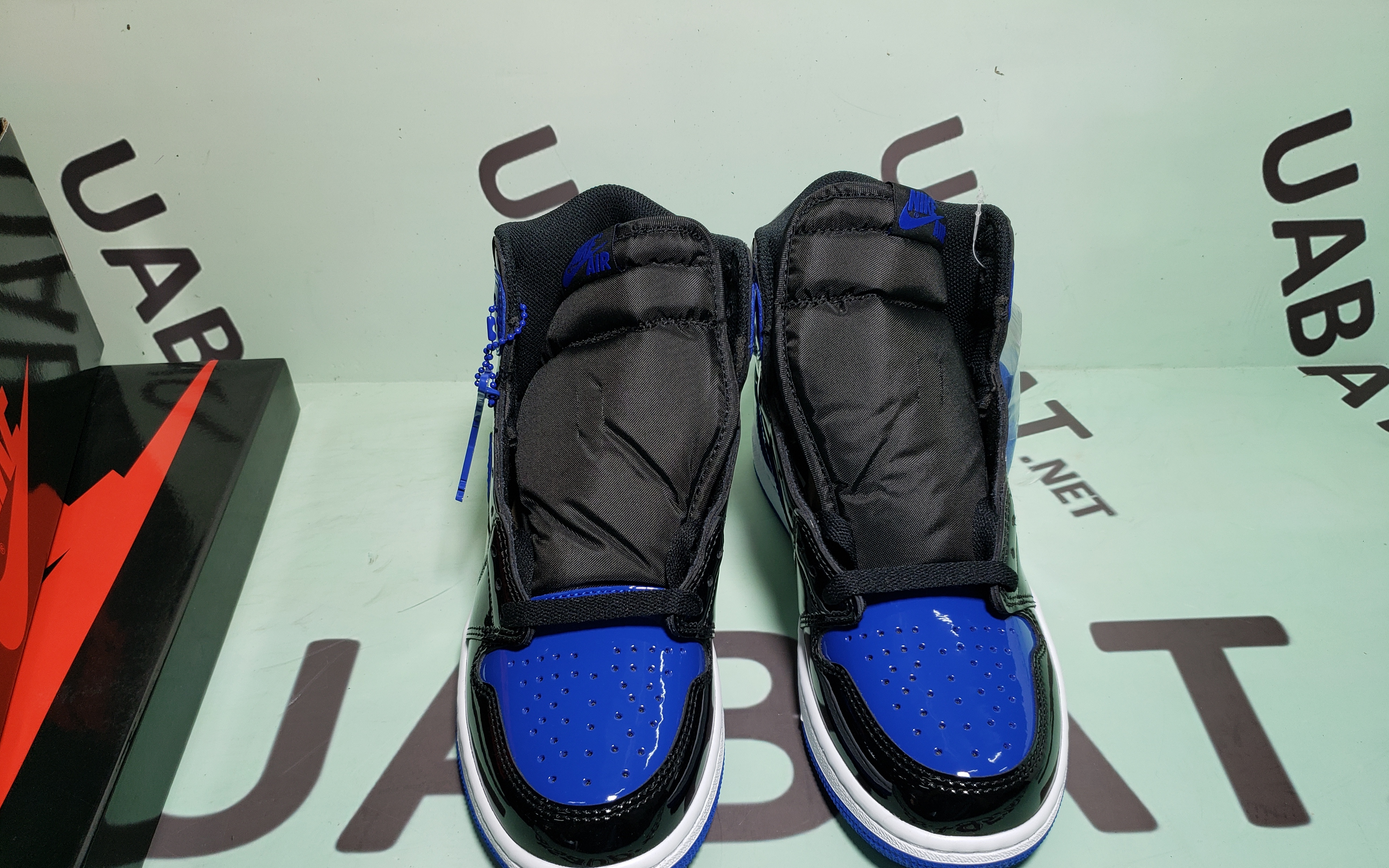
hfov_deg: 66.5
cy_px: 526
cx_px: 696
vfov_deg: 44.3
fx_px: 1060
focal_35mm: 28
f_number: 1.5
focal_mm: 4.3
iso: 50
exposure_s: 1/357
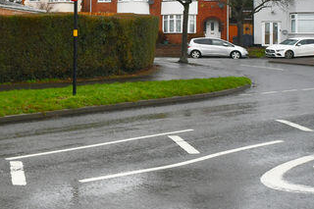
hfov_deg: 24.4
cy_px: 30
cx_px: -64
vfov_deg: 17.9
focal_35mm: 75
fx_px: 654
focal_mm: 20
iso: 400
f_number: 5.6
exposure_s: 1/250
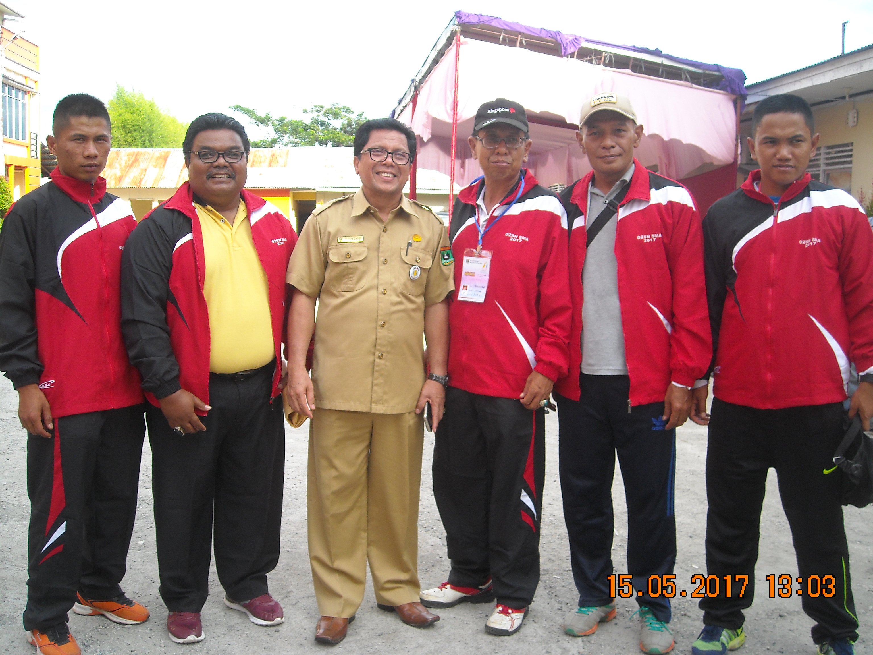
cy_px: 328
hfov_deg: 52.6
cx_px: 436
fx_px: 883
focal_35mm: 35
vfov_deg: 40.7
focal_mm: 5.7
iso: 64
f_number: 2.8
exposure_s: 1/218
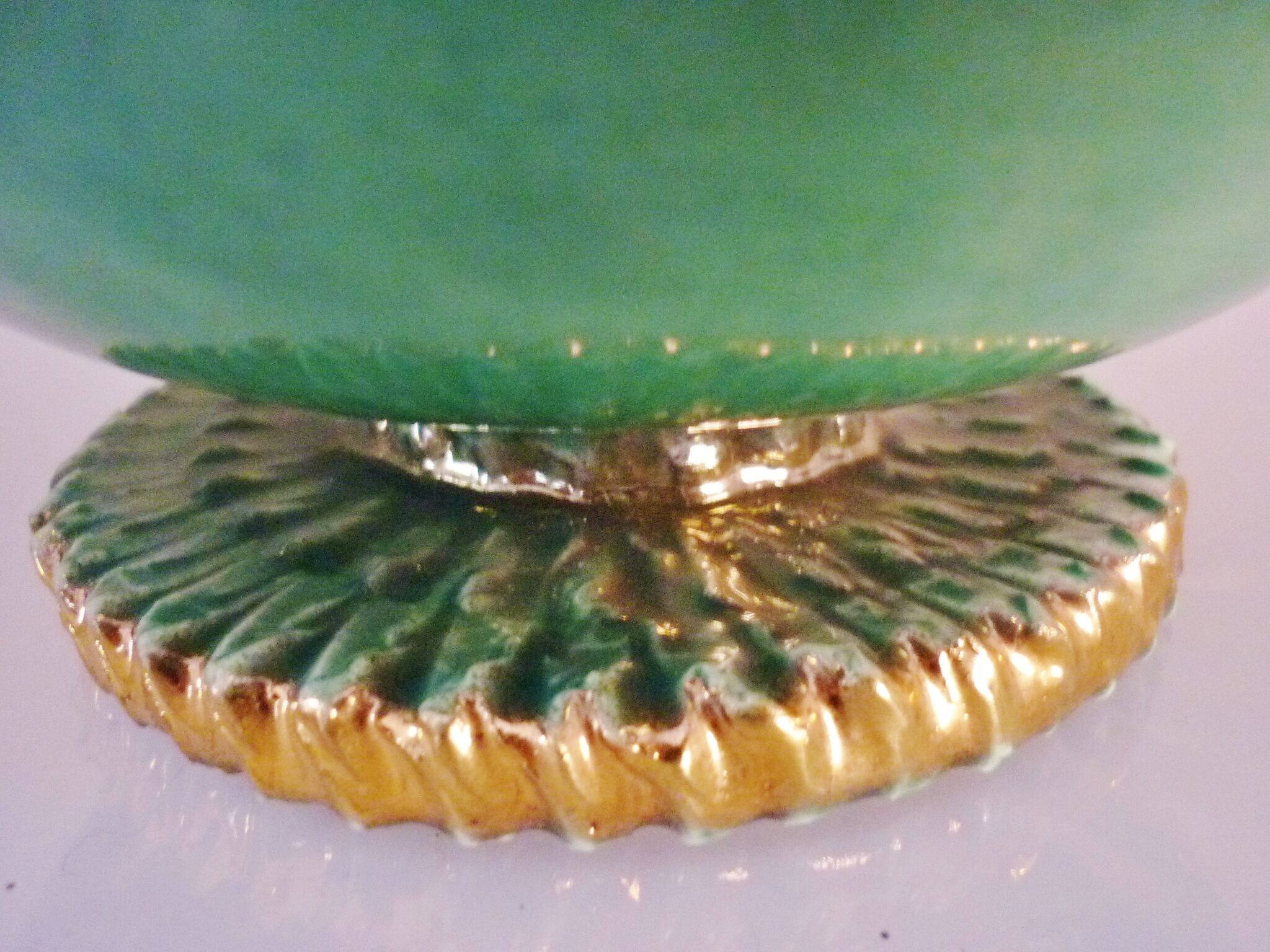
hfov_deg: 55.4
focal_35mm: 33
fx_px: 1211
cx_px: 635
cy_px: 476
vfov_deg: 42.9
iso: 400
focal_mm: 5.5
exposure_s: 1/8
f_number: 2.8
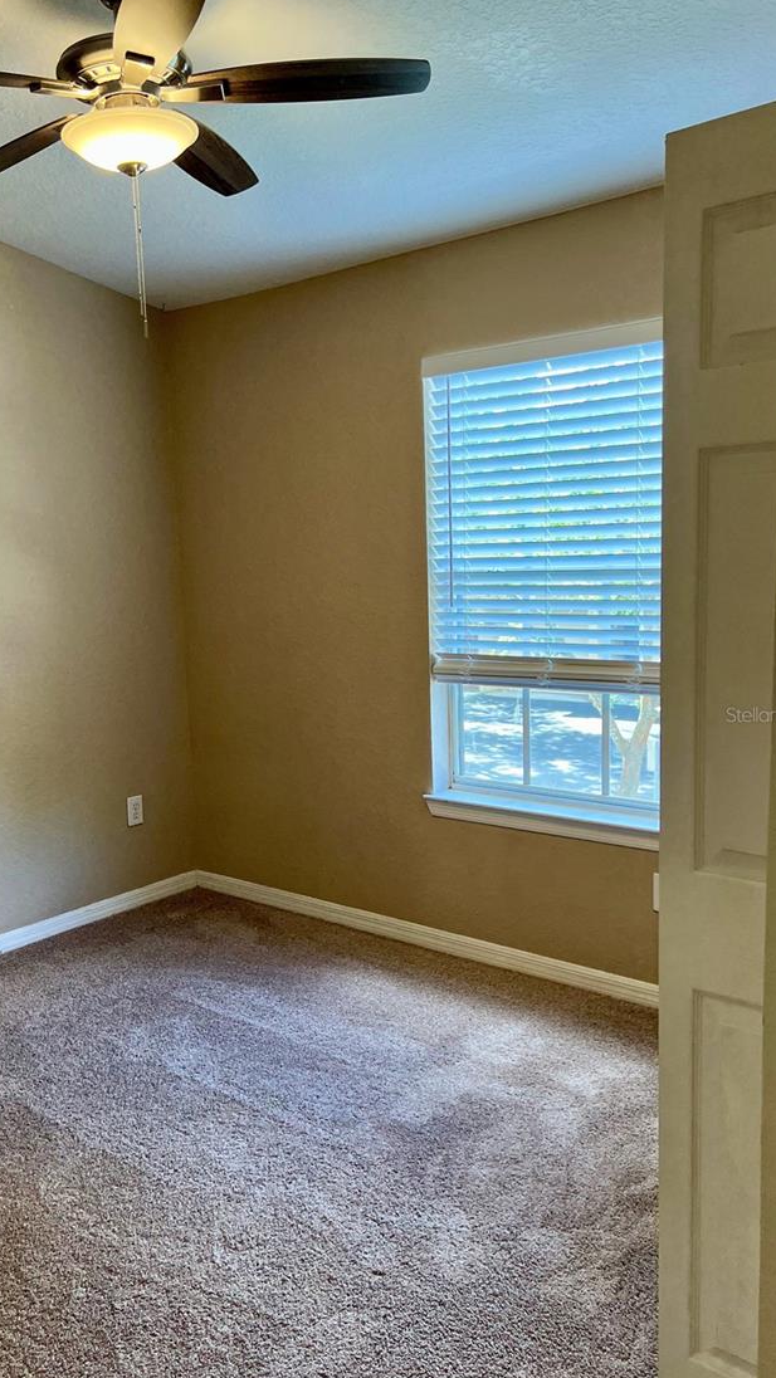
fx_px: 1133
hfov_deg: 37.3
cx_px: 249
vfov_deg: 62.6
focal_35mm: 31
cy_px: 714
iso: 125
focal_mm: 5.7
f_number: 1.5
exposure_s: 1/120
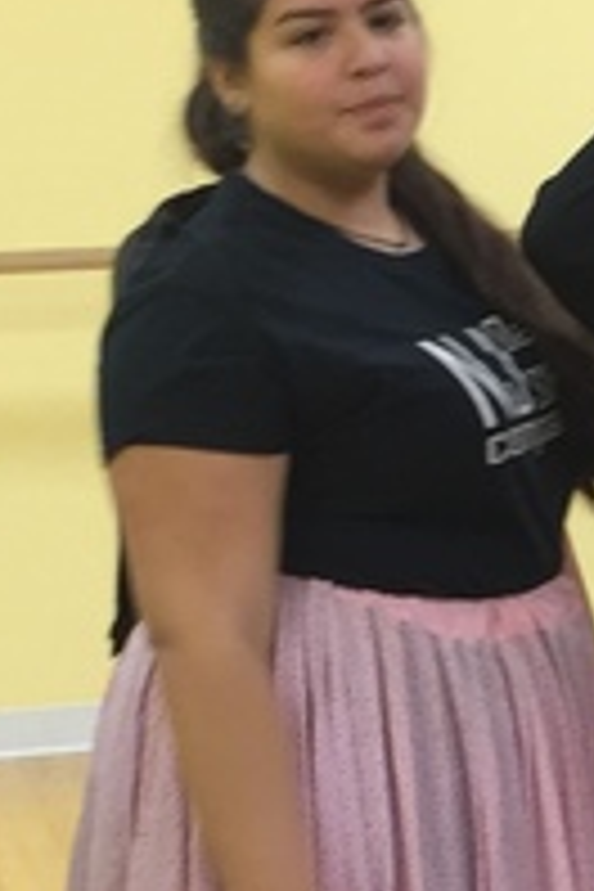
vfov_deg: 13.9
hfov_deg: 9.0
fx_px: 3613
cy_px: 824
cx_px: 1053
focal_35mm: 146
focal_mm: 4.15
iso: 64
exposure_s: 1/30
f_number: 2.2
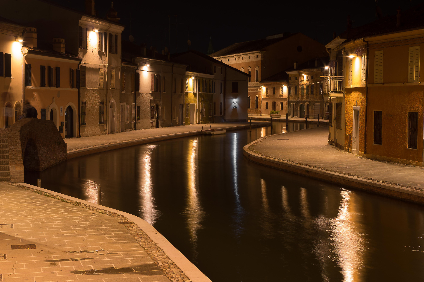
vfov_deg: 21.2
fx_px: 753
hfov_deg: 31.4
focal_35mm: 64
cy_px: 141
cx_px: 212
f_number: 9
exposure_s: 15
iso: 100
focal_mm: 42.5
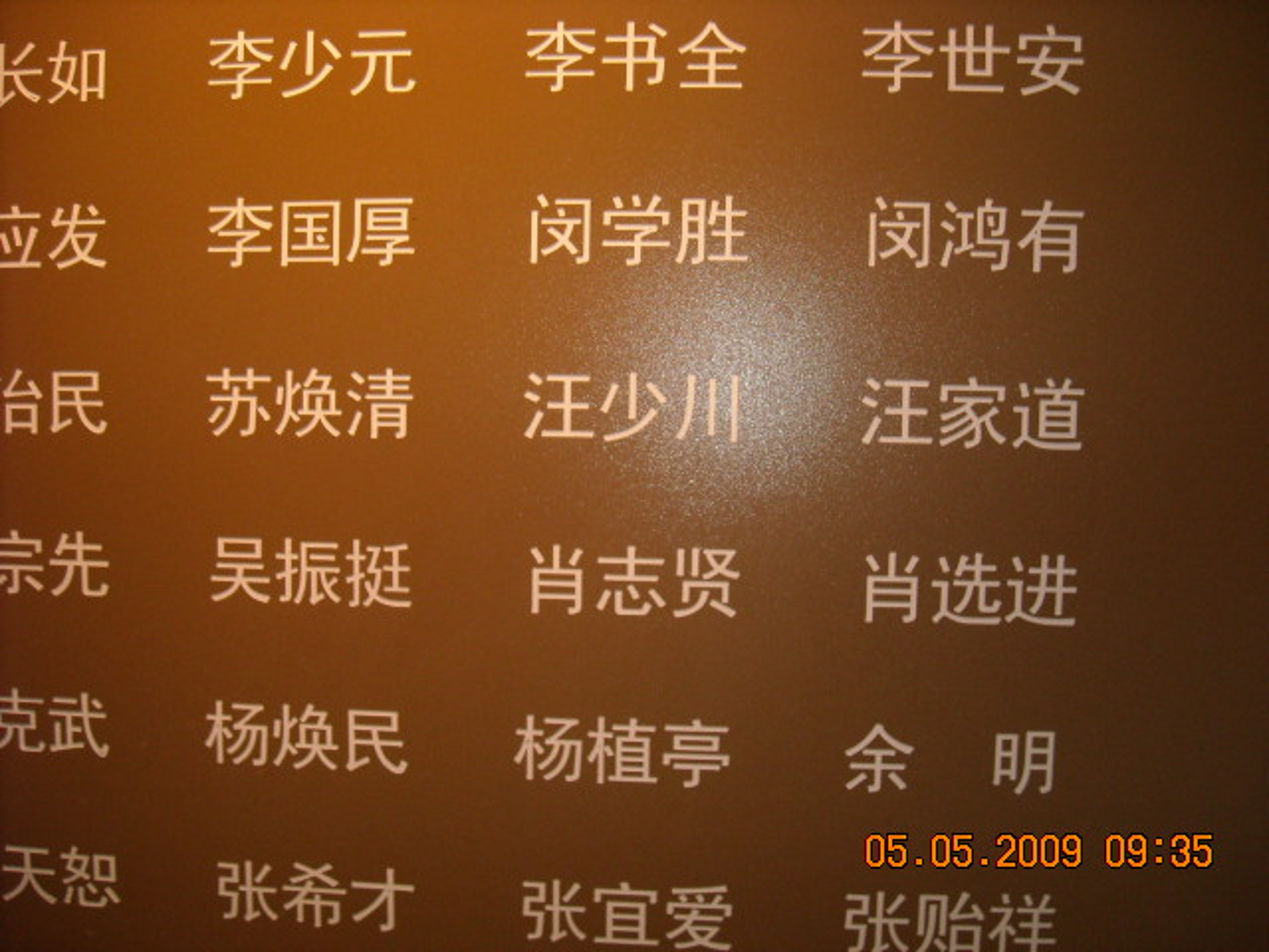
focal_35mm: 35
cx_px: 634
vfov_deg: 40.7
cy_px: 476
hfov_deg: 52.6
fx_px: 1283
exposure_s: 1/30
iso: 200
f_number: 2.8
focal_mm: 5.7
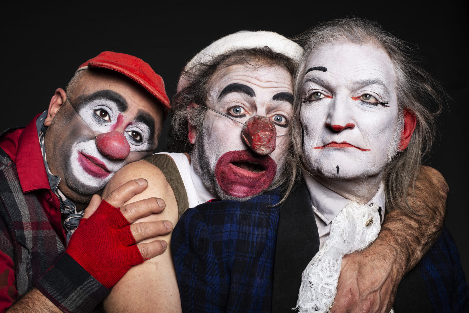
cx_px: 234
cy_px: 156
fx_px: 651
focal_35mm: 50
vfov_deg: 27.0
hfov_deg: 39.6
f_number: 16
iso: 100
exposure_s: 1/200
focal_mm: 50
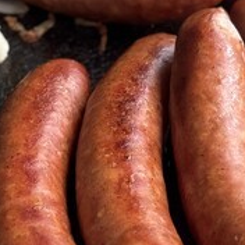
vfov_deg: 12.0
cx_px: 298
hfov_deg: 11.8
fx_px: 1161
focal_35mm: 145
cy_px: 147
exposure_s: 1/225
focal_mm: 6.76
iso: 80
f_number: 1.78
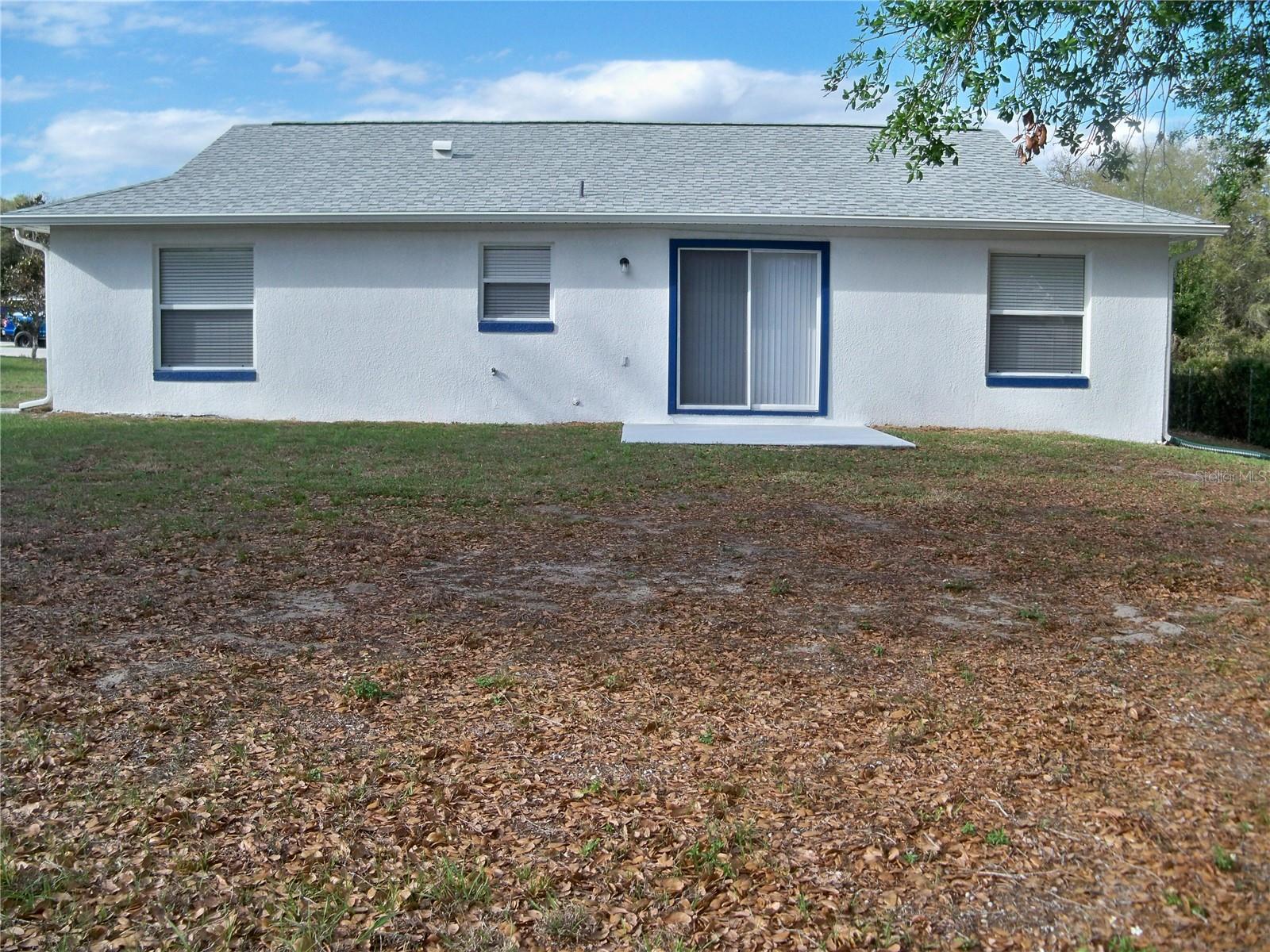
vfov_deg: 40.7
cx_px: 635
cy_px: 476
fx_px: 1284
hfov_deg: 52.6
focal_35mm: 35
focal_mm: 6.2
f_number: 3.5
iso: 64
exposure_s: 1/400
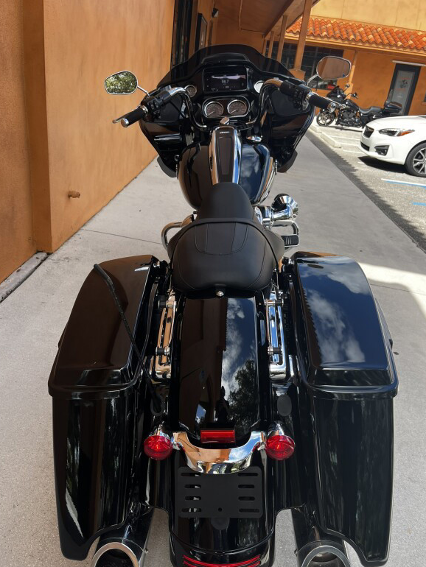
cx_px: 210
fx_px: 443
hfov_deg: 51.4
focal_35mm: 27
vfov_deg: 65.3
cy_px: 277
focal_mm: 5.1
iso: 50
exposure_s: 1/833
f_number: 1.6
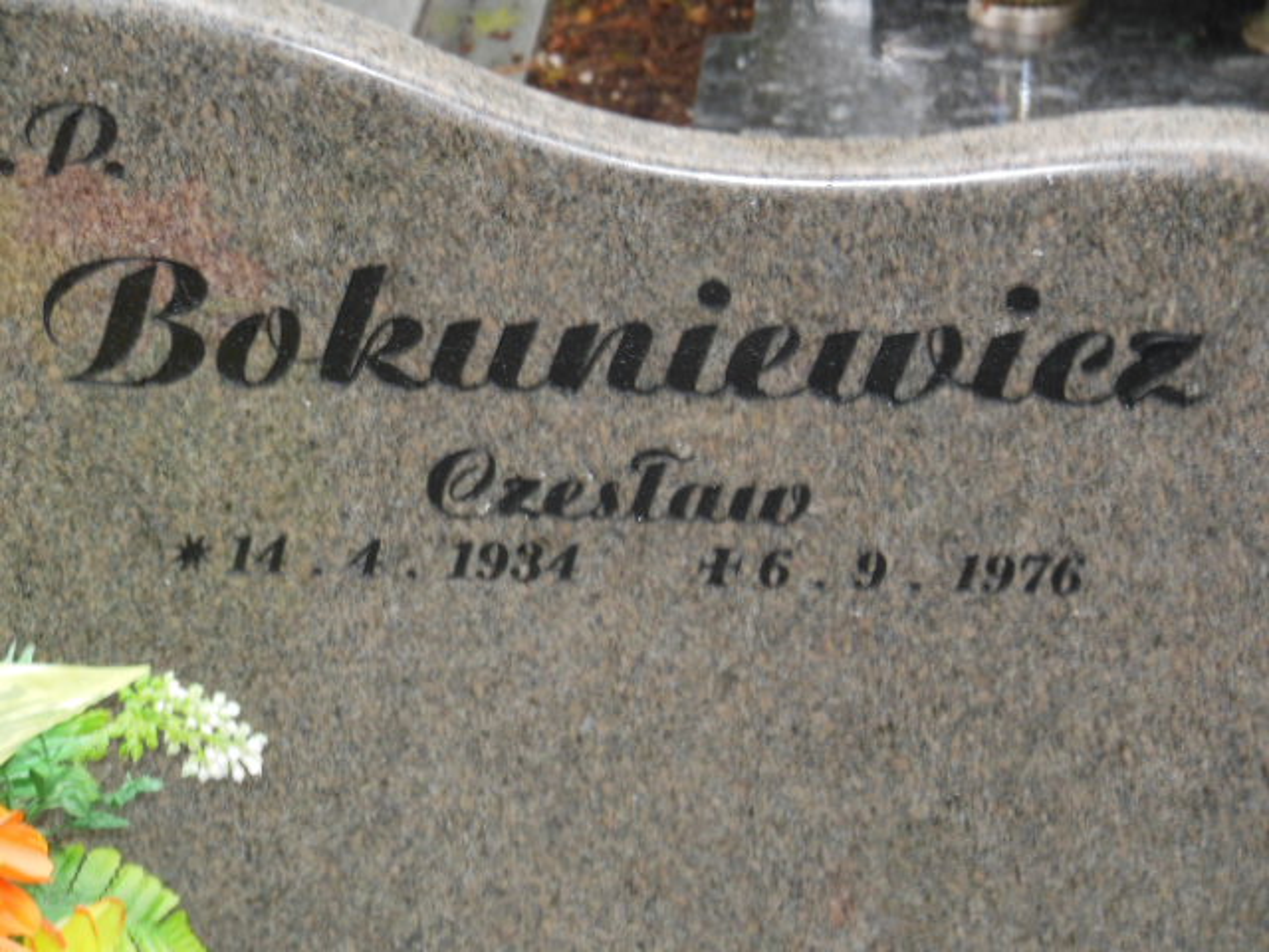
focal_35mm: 111
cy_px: 476
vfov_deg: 13.3
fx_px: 4069
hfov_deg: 17.7
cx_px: 634
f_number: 4.8
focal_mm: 19.7
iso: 250
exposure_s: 1/60
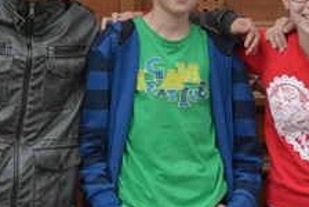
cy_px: 32
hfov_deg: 12.6
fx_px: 1401
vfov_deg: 8.4
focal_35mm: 163
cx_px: 189
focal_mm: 38
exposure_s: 1/1250
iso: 800
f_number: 4.8
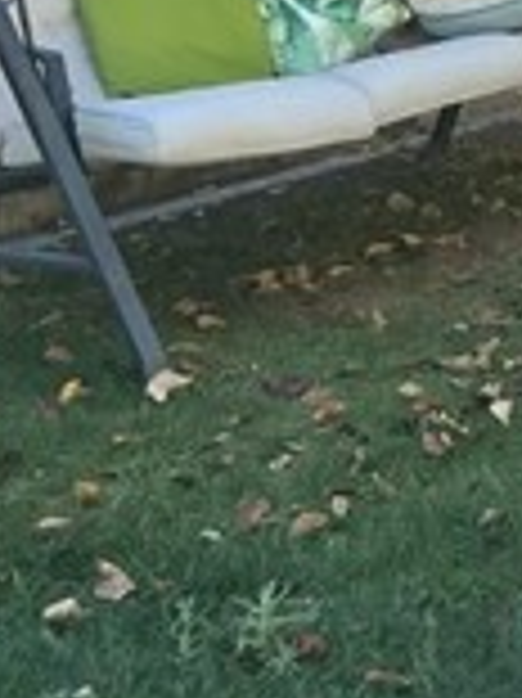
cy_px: -144
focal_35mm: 120
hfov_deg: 11.8
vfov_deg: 15.8
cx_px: 801
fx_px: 2416
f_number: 1.8
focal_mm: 3
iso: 25
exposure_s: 1/243
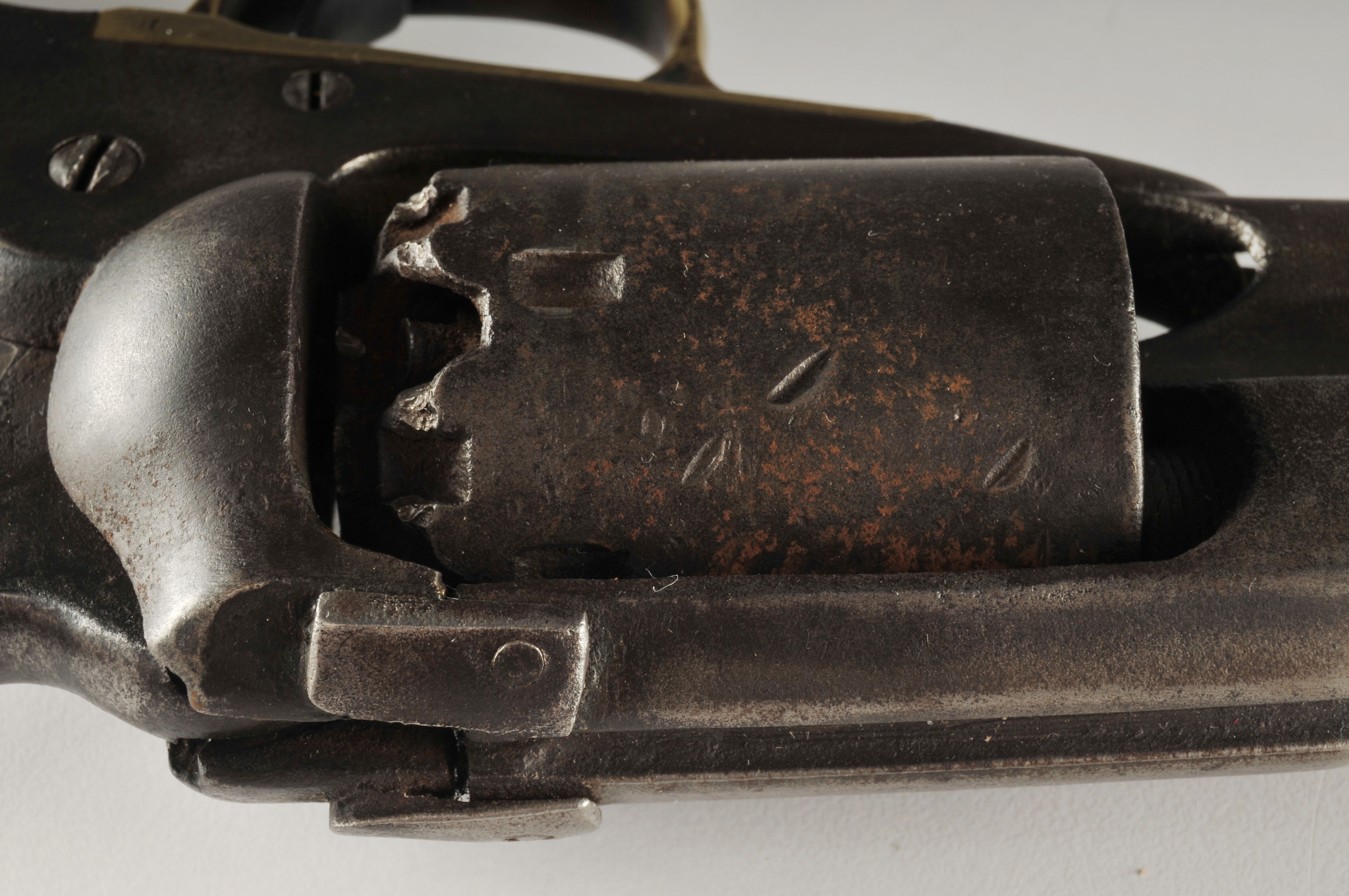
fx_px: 3088
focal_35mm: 82
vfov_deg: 16.5
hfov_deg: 24.6
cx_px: 674
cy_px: 448
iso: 100
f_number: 18
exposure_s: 1/250
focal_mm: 55
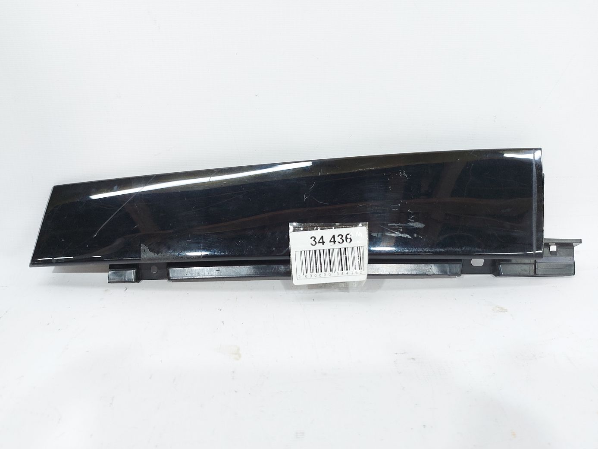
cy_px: 224
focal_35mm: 24
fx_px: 415
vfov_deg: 56.8
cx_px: 299
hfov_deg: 71.6
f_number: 1.8
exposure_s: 1/50
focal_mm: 5.23
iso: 64
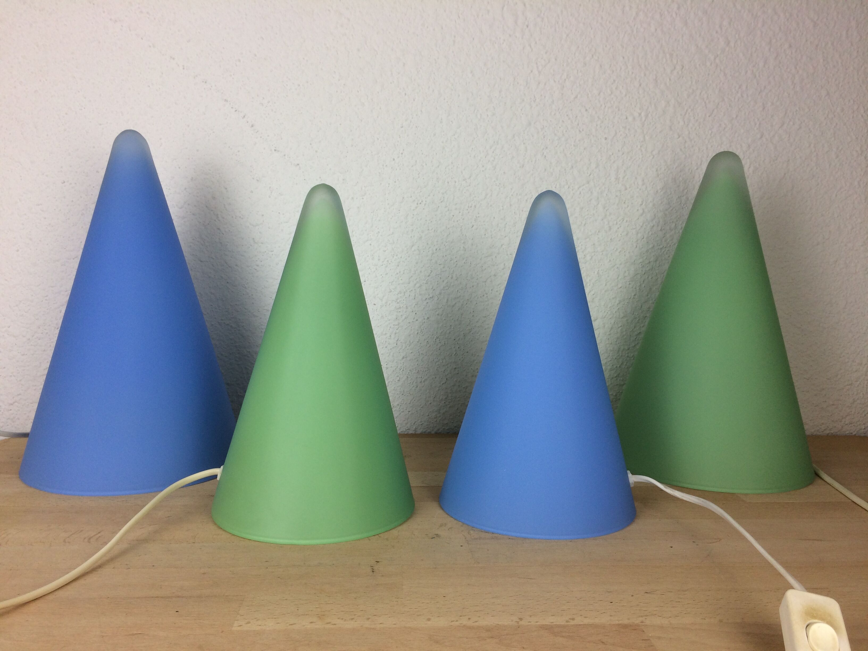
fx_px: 727
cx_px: 434
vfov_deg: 48.2
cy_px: 326
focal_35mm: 29
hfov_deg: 61.7
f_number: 2.2
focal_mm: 4.15
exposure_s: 1/100
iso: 50
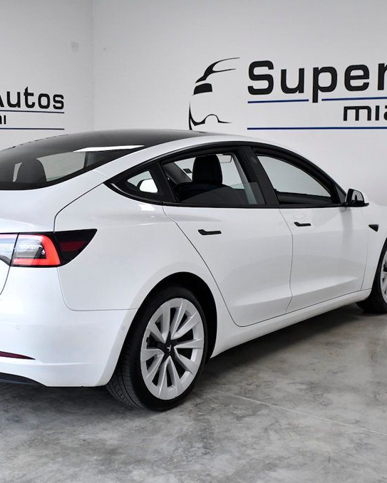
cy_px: 243
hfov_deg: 29.6
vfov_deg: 36.6
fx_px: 730
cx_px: 151
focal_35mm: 51
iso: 2500
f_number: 3.5
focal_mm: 24
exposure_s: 1/4000
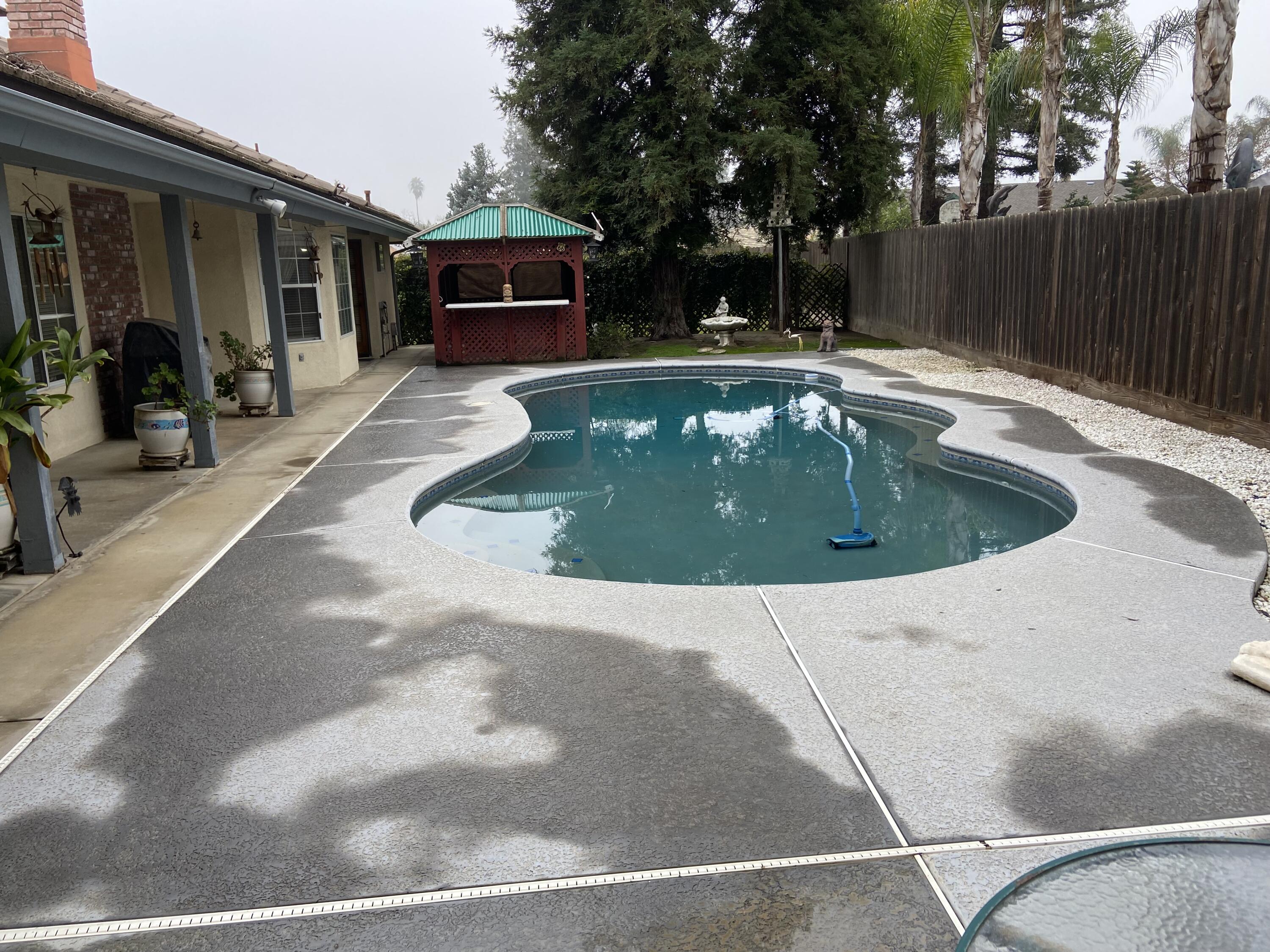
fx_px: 954
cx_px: 635
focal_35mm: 26
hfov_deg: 67.3
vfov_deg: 53.1
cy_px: 476
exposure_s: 1/176
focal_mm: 4.25
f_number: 1.8
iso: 32
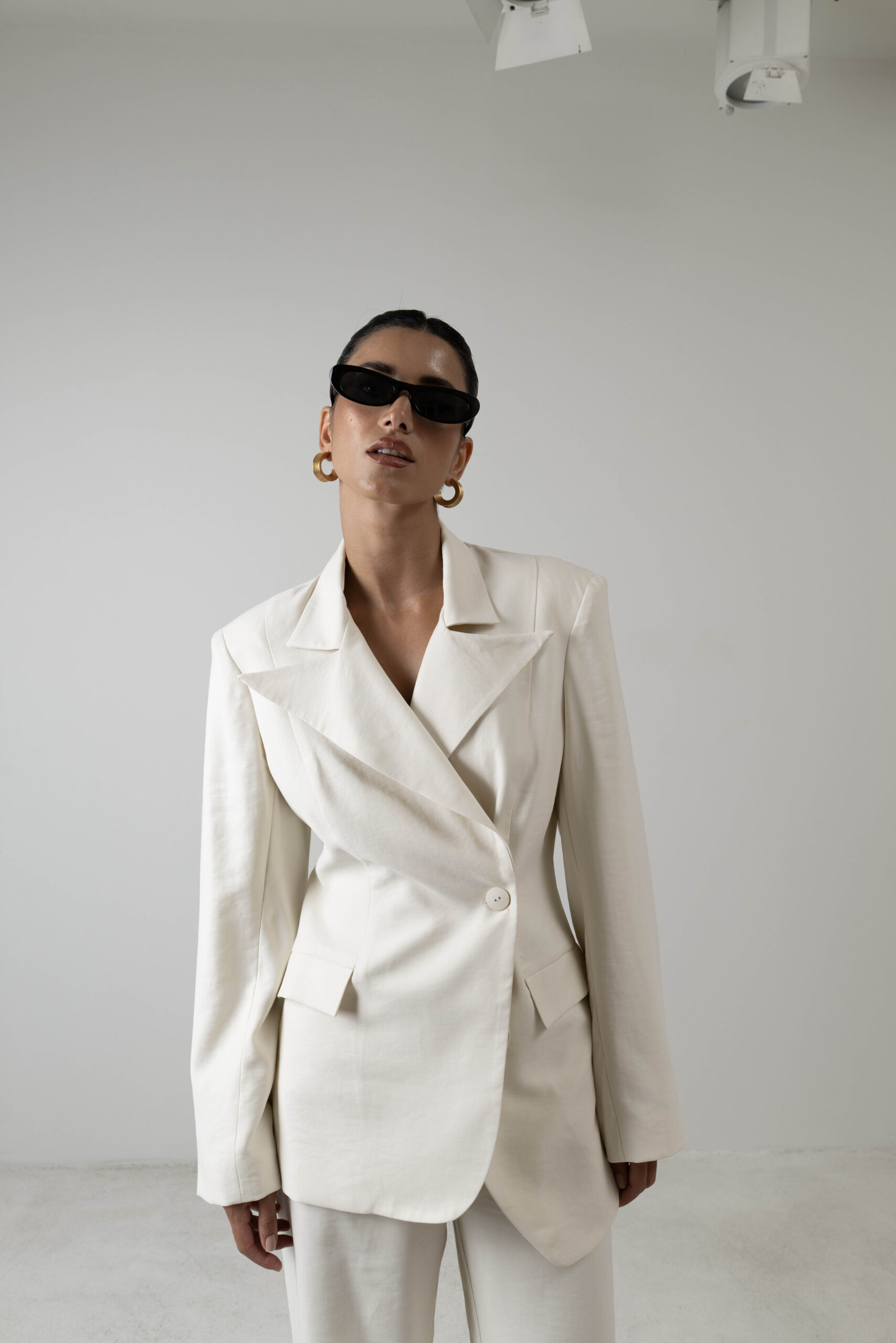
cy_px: 672
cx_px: 448
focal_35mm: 24
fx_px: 896
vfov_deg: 73.7
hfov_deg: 53.1
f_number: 7.1
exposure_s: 1/200
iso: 160
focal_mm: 24
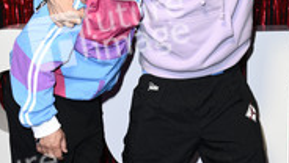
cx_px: 154
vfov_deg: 12.1
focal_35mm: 100
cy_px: 113
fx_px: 767
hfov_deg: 21.3
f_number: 5.6
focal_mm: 44
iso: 2000
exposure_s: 1/250
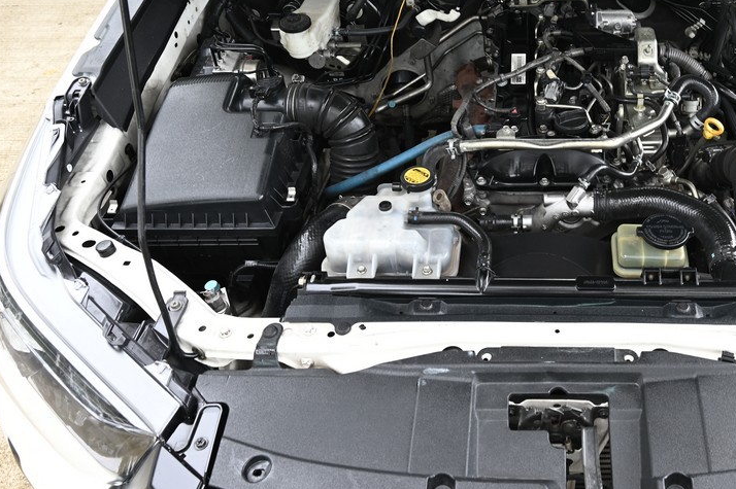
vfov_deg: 35.4
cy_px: 153
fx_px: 756
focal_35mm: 37
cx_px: 556
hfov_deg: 49.7
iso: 200
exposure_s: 1/50
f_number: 7.1
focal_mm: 24
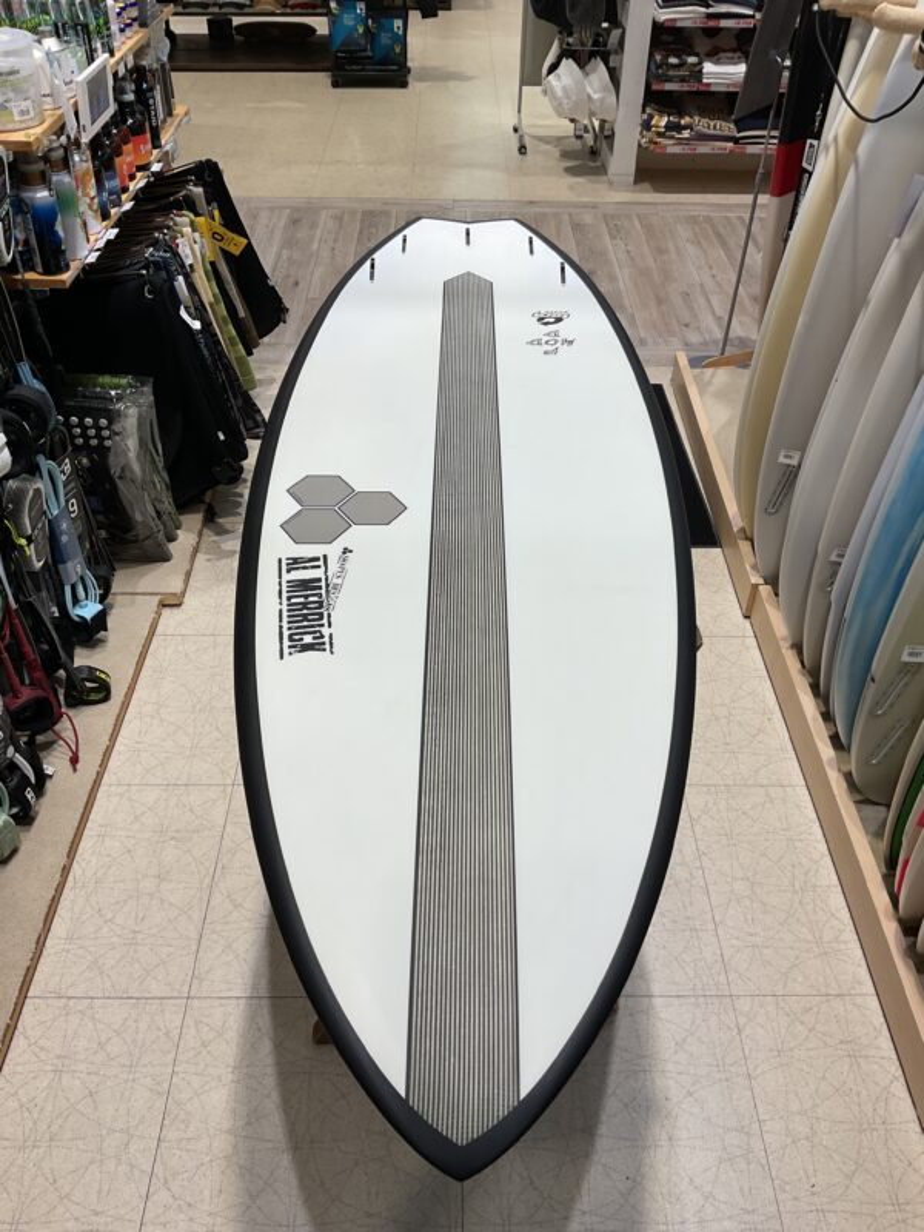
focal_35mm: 29
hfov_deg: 48.2
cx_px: 462
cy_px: 616
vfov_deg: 61.7
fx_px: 1032
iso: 20
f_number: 1.8
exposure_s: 1/120
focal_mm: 3
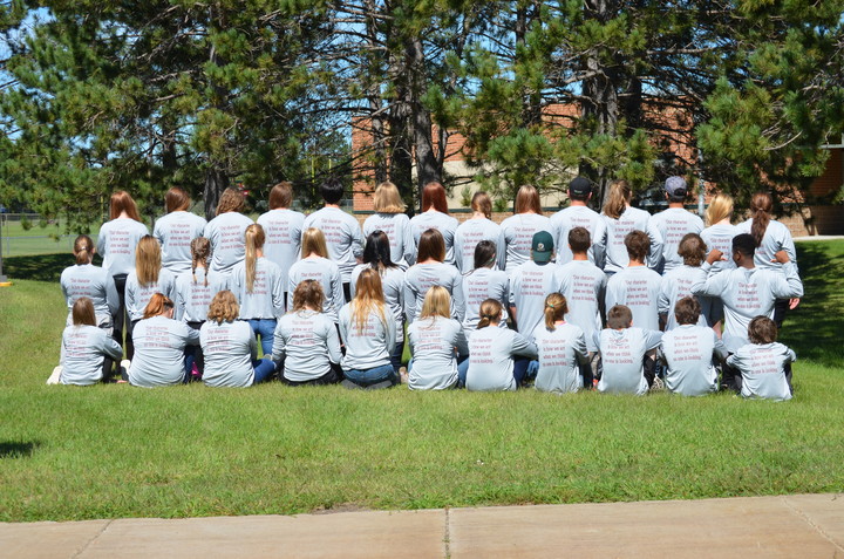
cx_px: 422
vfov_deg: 16.5
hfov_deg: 24.7
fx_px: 1930
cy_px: 280
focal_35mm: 82
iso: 100
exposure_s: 1/250
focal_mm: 55
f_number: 8
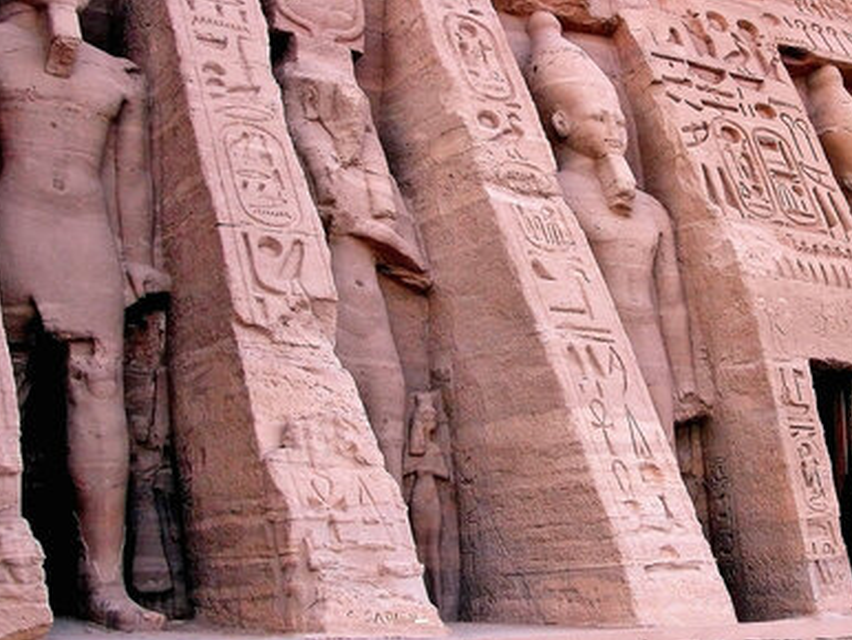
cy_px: 263
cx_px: 565
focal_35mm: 58
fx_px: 1428
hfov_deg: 32.9
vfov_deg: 25.2
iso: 100
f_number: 4
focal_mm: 8.9
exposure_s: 1/95.2
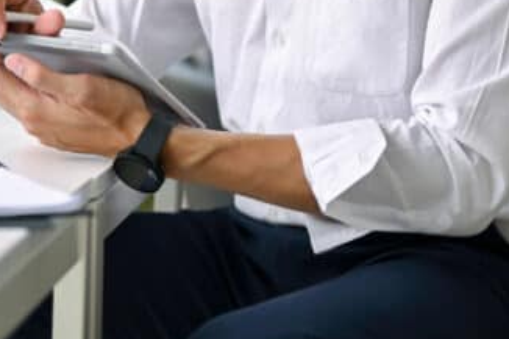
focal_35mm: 157
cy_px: -115
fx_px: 2219
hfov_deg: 13.1
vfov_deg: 8.6
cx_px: 141
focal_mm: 50
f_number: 1.8
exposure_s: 1/1000
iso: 100
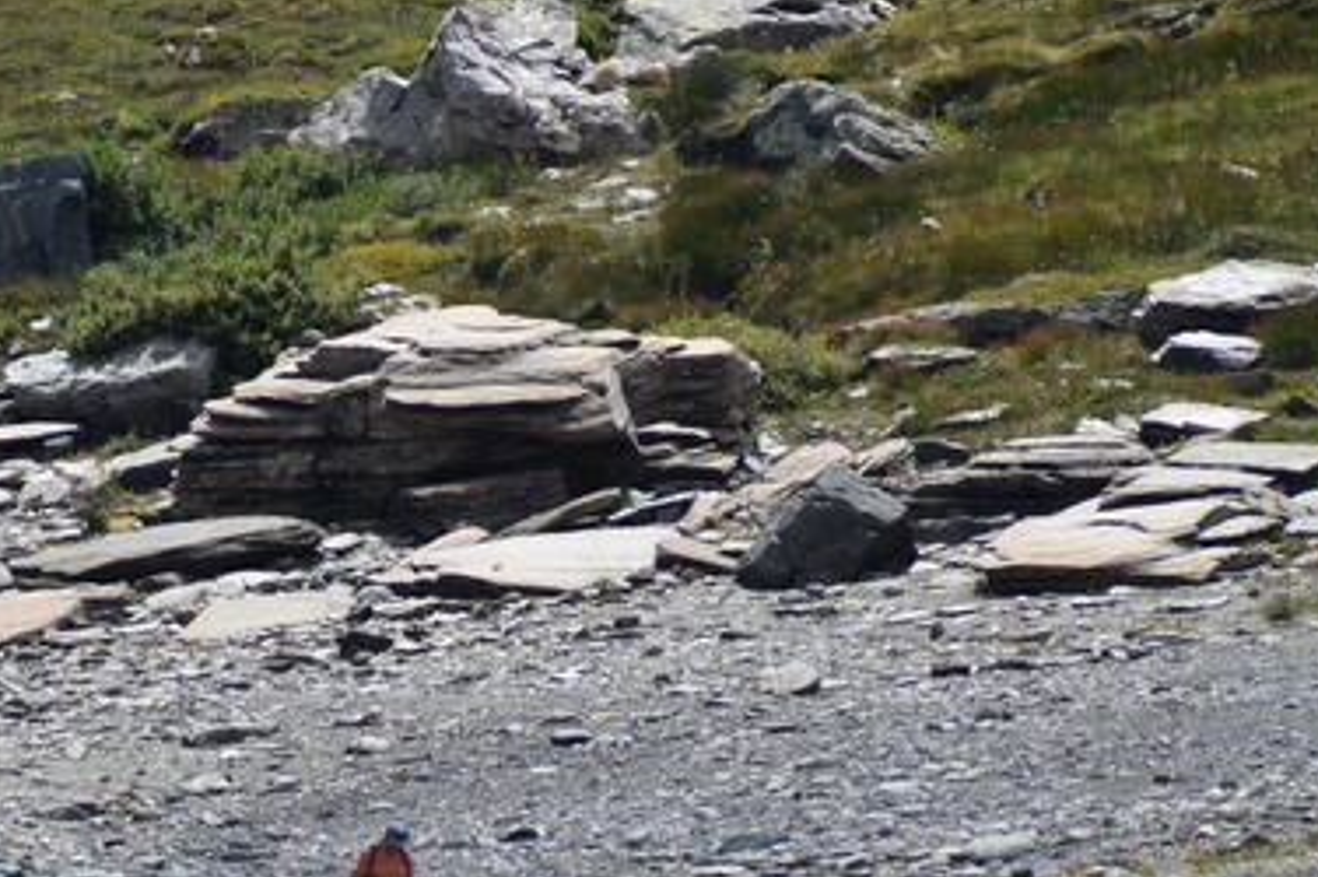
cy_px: 849
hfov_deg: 1.7
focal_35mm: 1234
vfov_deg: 1.1
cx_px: 312
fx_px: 45138
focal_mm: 300
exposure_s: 1/500
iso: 125
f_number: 8
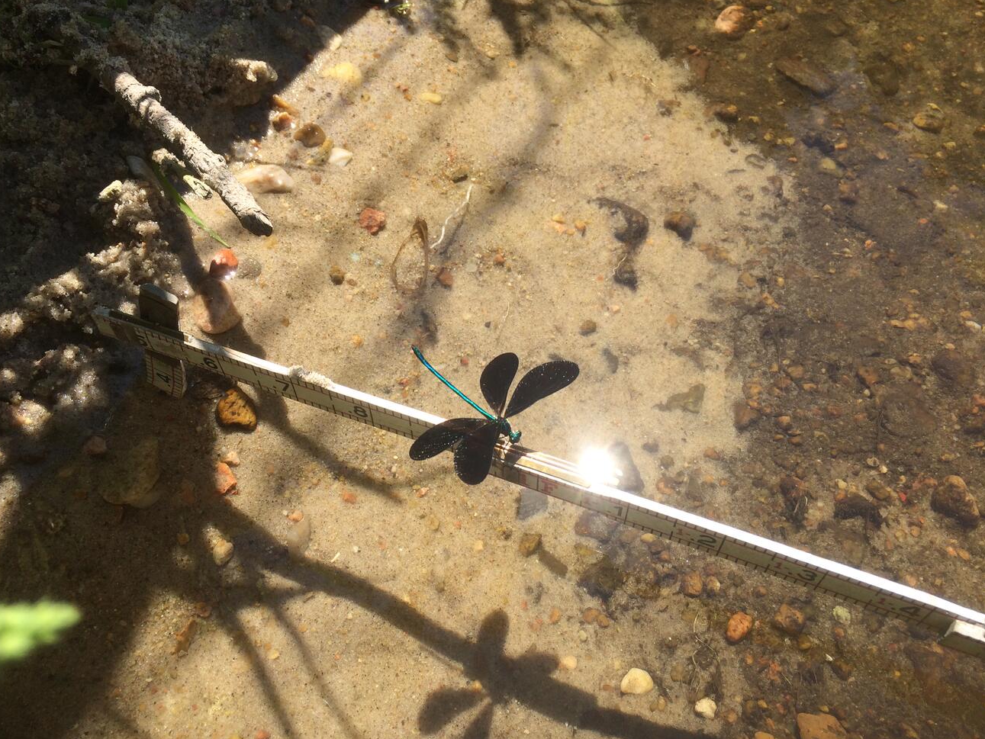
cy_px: 367
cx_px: 478
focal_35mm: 30
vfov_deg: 46.8
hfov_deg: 59.9
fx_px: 854
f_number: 2.2
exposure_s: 1/977
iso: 32
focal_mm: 4.15
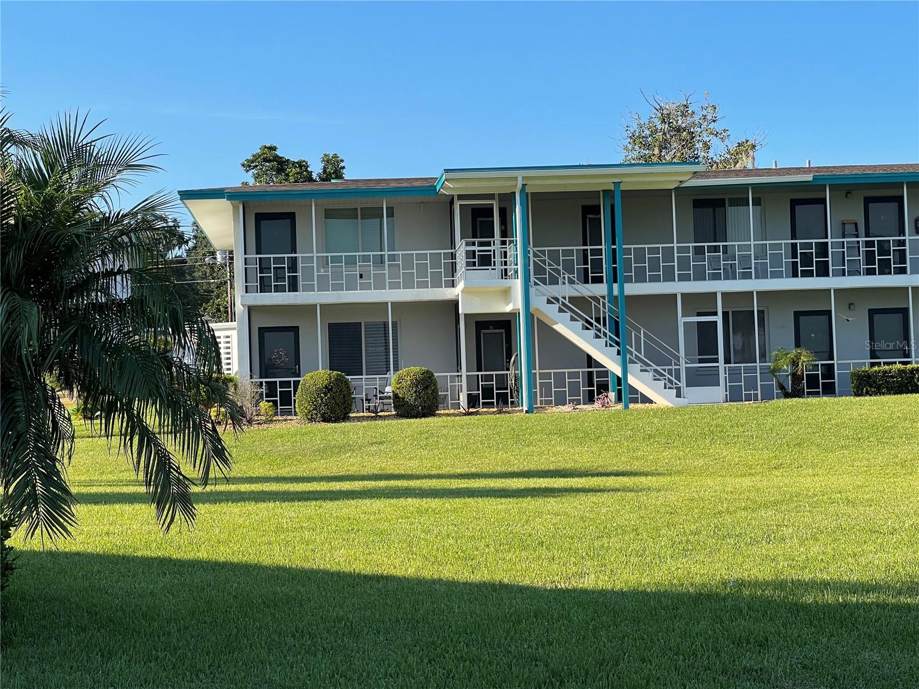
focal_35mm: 64
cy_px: 344
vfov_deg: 22.9
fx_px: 1699
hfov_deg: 30.3
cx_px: 460
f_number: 2.2
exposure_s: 1/595
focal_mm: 7.5
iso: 20
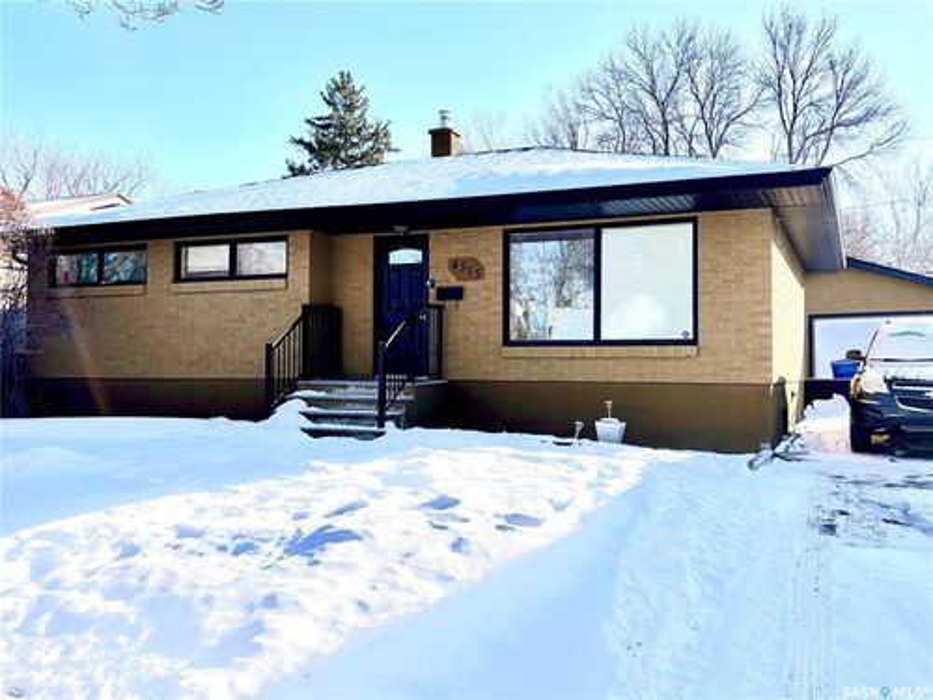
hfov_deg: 67.3
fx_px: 701
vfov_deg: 53.1
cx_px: 466
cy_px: 350
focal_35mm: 26
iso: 50
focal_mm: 5.96
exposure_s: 1/2857
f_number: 1.6
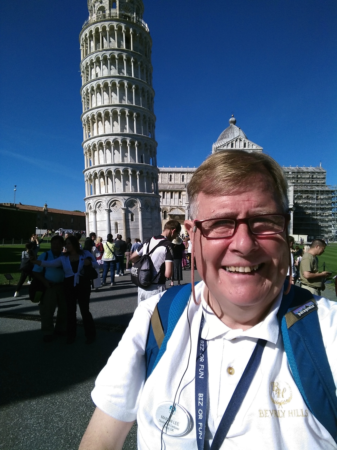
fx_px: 286
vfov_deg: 76.4
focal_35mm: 22
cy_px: 225
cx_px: 168
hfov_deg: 61.1
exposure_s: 1/1728
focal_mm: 2.38
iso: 103
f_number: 2.4
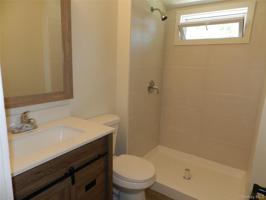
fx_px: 177
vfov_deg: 58.9
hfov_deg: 73.9
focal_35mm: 23
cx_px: 133
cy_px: 100
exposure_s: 1/30
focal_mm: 4
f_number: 3.4
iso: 200
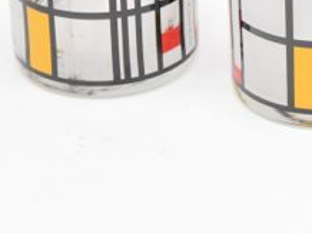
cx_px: 361
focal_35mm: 233
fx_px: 2101
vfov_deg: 6.3
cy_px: -29
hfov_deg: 8.4
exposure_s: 1/125
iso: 3200
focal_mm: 55
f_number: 5.6
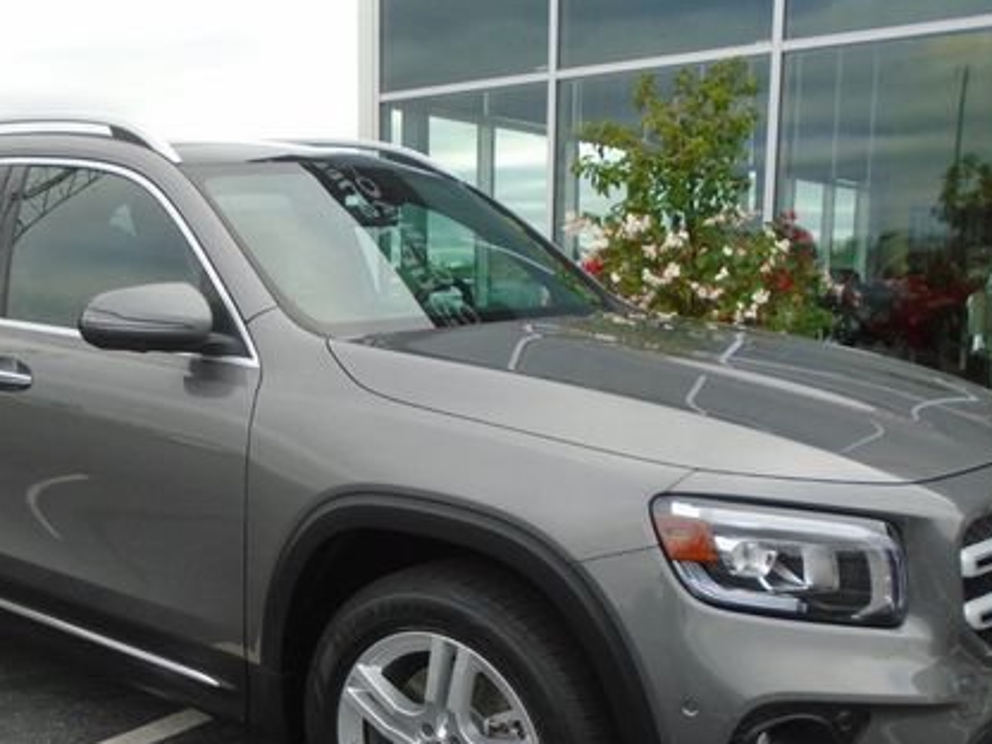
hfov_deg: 46.6
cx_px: 413
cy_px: 484
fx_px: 1146
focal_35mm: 40
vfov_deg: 35.7
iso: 100
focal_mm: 4.6
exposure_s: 1/320
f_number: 3.2
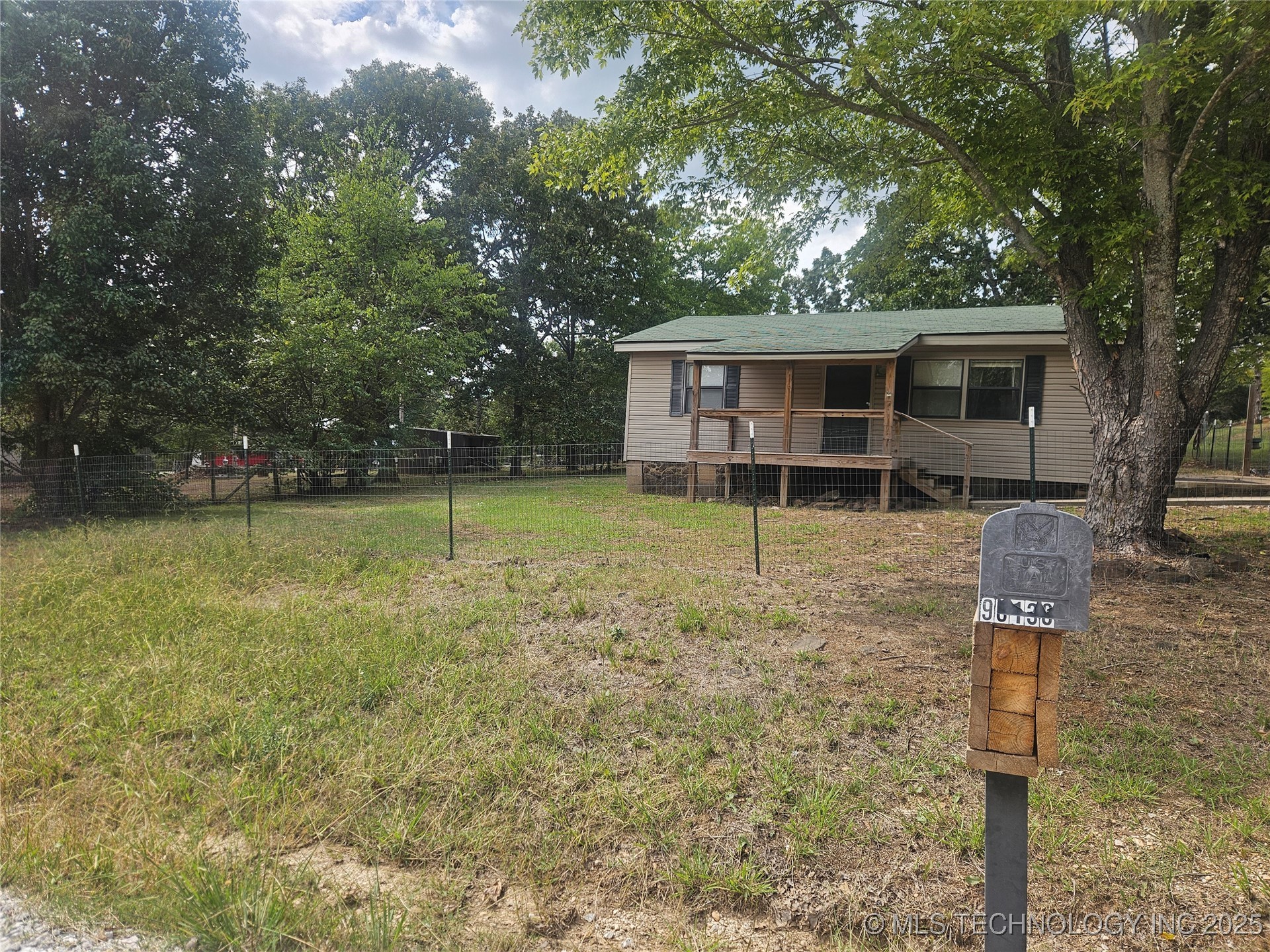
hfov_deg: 73.9
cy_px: 476
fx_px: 844
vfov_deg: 58.9
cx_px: 635
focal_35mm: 23
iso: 25
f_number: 1.8
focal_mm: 5.4
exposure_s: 1/643
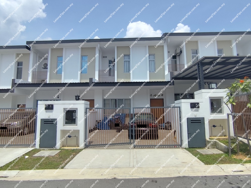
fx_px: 116
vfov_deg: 78.1
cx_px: 126
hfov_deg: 94.5
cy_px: 94
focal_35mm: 16
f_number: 2.2
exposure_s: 1/2419
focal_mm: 1.65
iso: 50
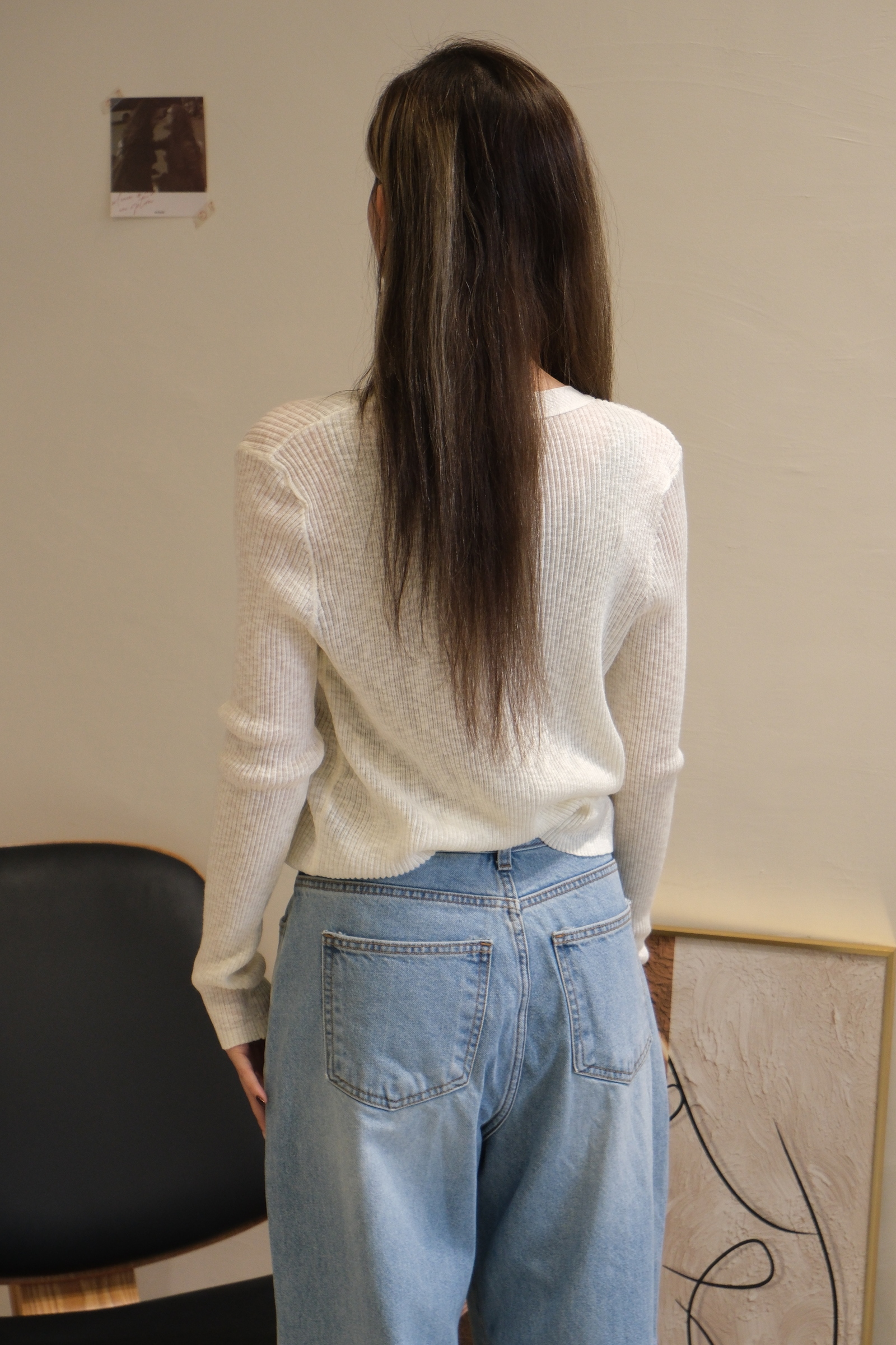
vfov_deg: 30.1
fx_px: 2501
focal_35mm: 67
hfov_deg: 20.3
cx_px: 448
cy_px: 672
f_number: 5.6
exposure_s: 1/125
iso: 1250
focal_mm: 44.5
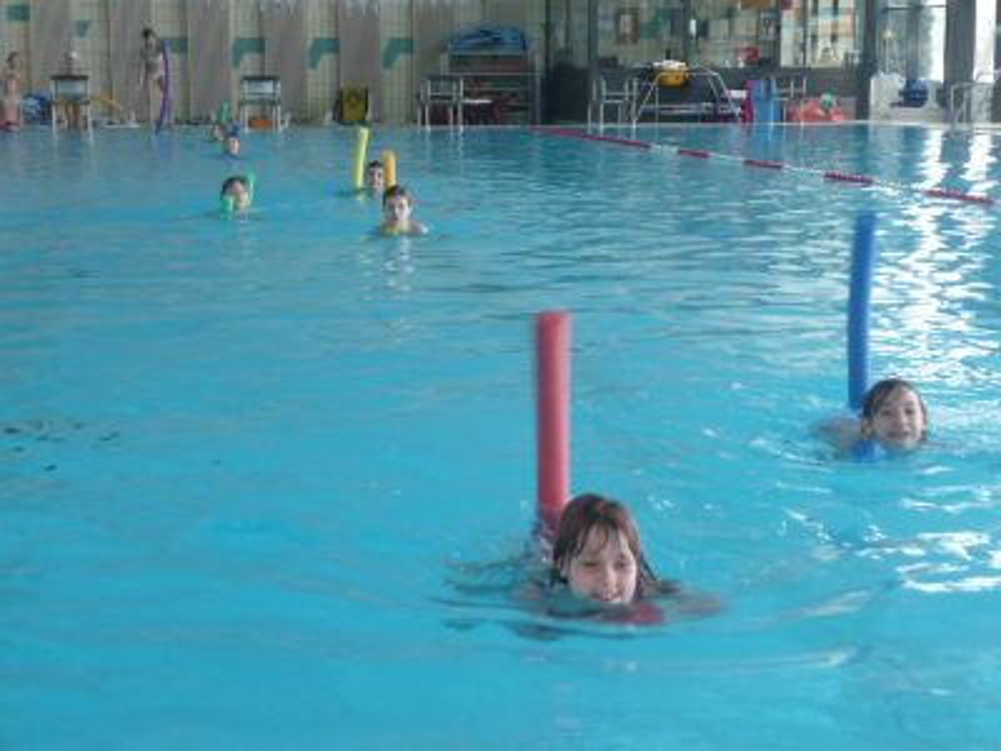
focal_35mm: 67
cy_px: 376
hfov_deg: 29.0
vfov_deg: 21.9
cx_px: 500
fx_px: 1937
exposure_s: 1/30
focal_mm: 11.3
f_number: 4.5
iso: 400
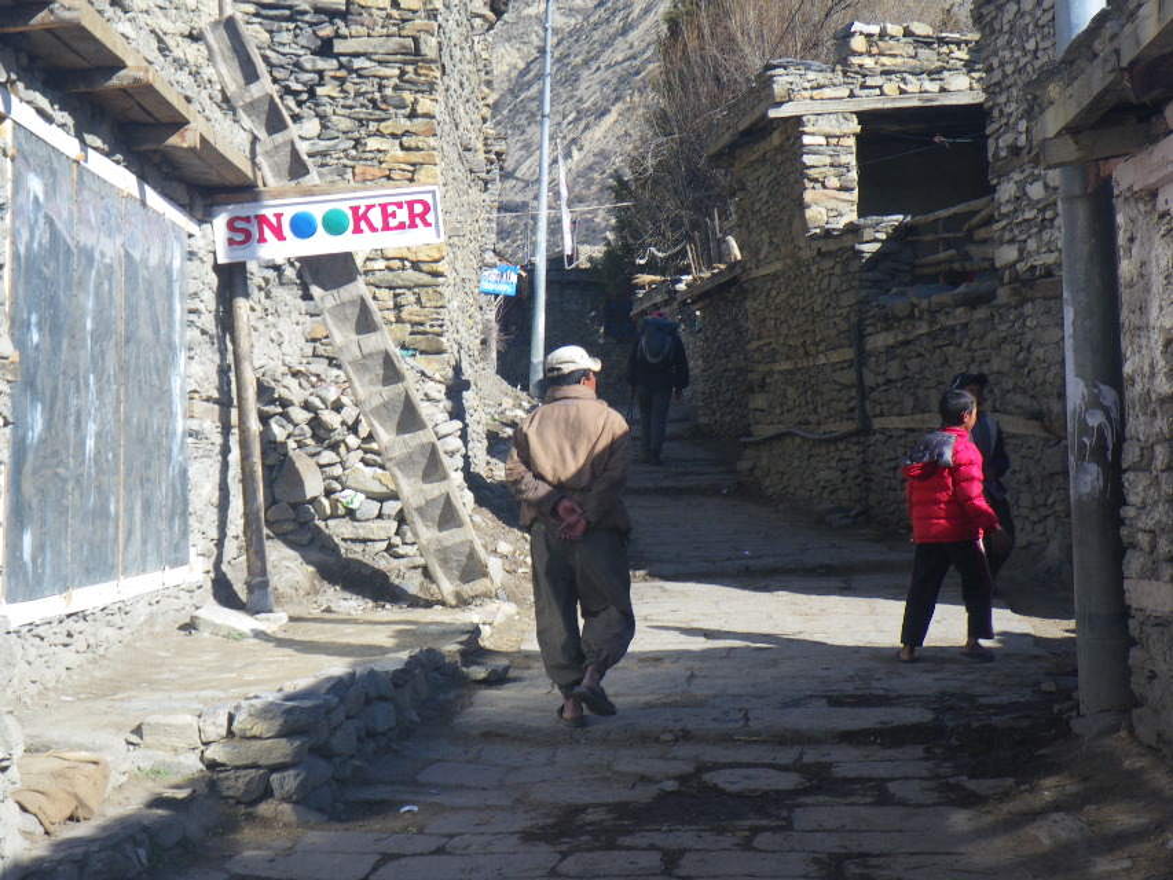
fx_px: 2101
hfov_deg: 31.2
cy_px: 440
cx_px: 586
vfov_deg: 23.7
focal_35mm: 62
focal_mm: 11.1
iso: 50
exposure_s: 1/100
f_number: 5.5
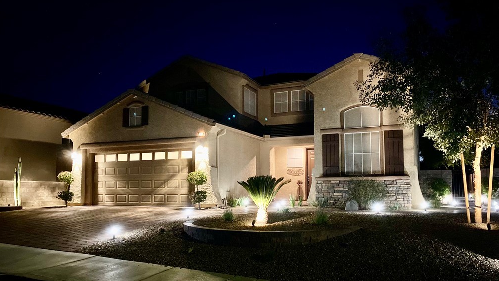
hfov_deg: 66.1
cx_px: 253
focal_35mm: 29
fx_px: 384
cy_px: 163
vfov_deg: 40.1
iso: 1250
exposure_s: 1/15
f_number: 1.8
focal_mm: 4.25
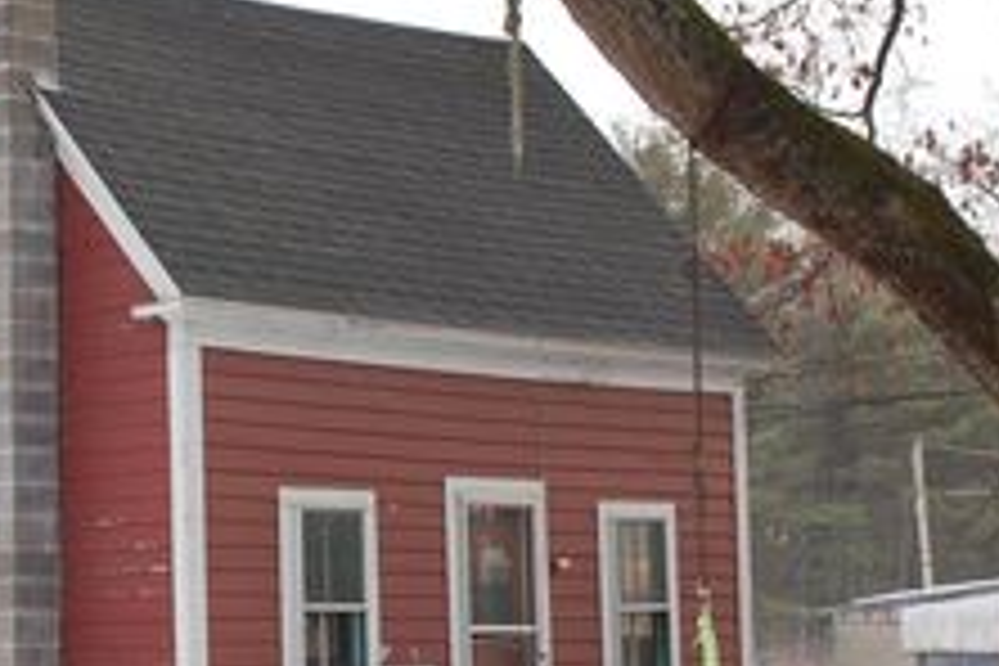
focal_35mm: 108
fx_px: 2997
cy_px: 423
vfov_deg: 12.7
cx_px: 126
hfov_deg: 18.6
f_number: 5.6
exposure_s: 1/125
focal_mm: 32
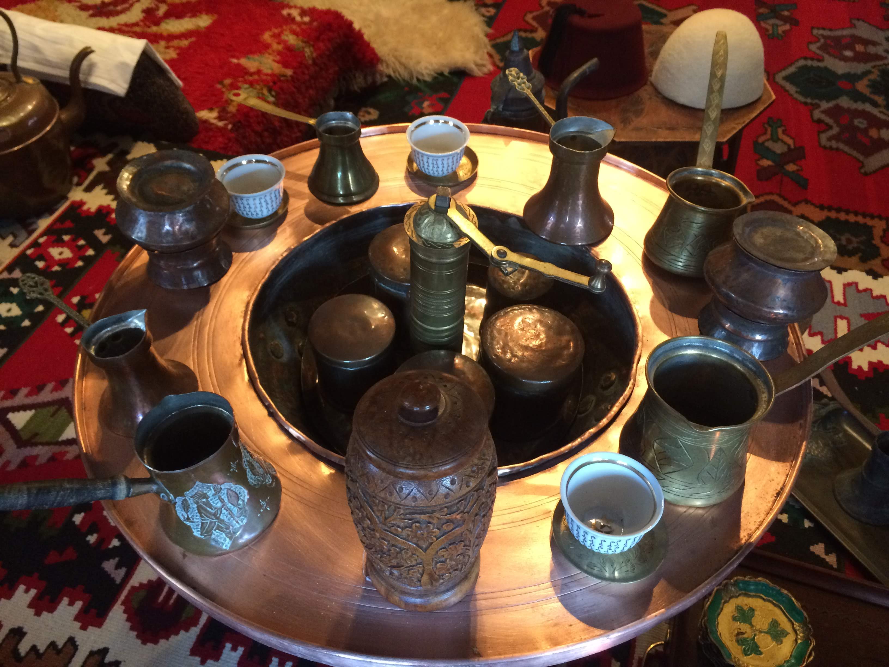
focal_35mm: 29
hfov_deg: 61.7
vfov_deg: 48.2
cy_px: 334
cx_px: 444
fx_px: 745
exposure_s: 1/33
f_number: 2.2
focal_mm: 4.15
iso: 320
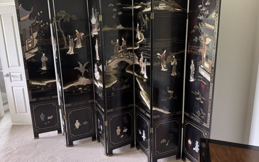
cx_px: 131
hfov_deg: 70.4
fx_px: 183
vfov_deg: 47.4
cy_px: 68
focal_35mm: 26
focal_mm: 6.76
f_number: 1.78
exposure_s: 1/30
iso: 1000
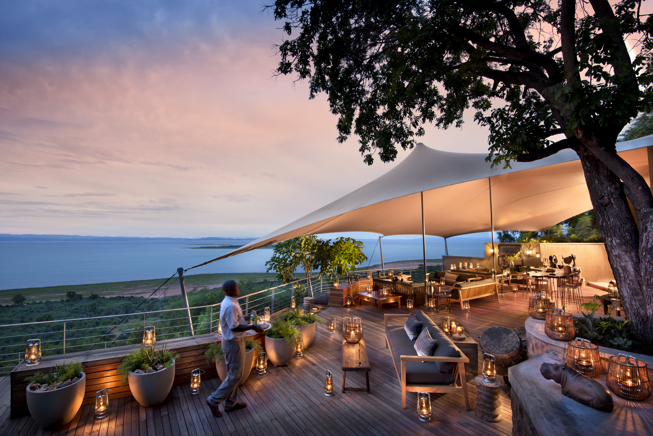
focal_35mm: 16
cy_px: 218
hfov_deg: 96.7
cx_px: 326
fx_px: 290
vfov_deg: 73.8
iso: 200
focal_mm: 16
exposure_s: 8
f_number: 8
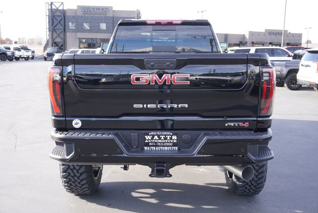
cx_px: 159
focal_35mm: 38
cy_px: 106
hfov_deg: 51.2
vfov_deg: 35.6
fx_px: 332
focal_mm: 25
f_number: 4.5
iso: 100
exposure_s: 1/60
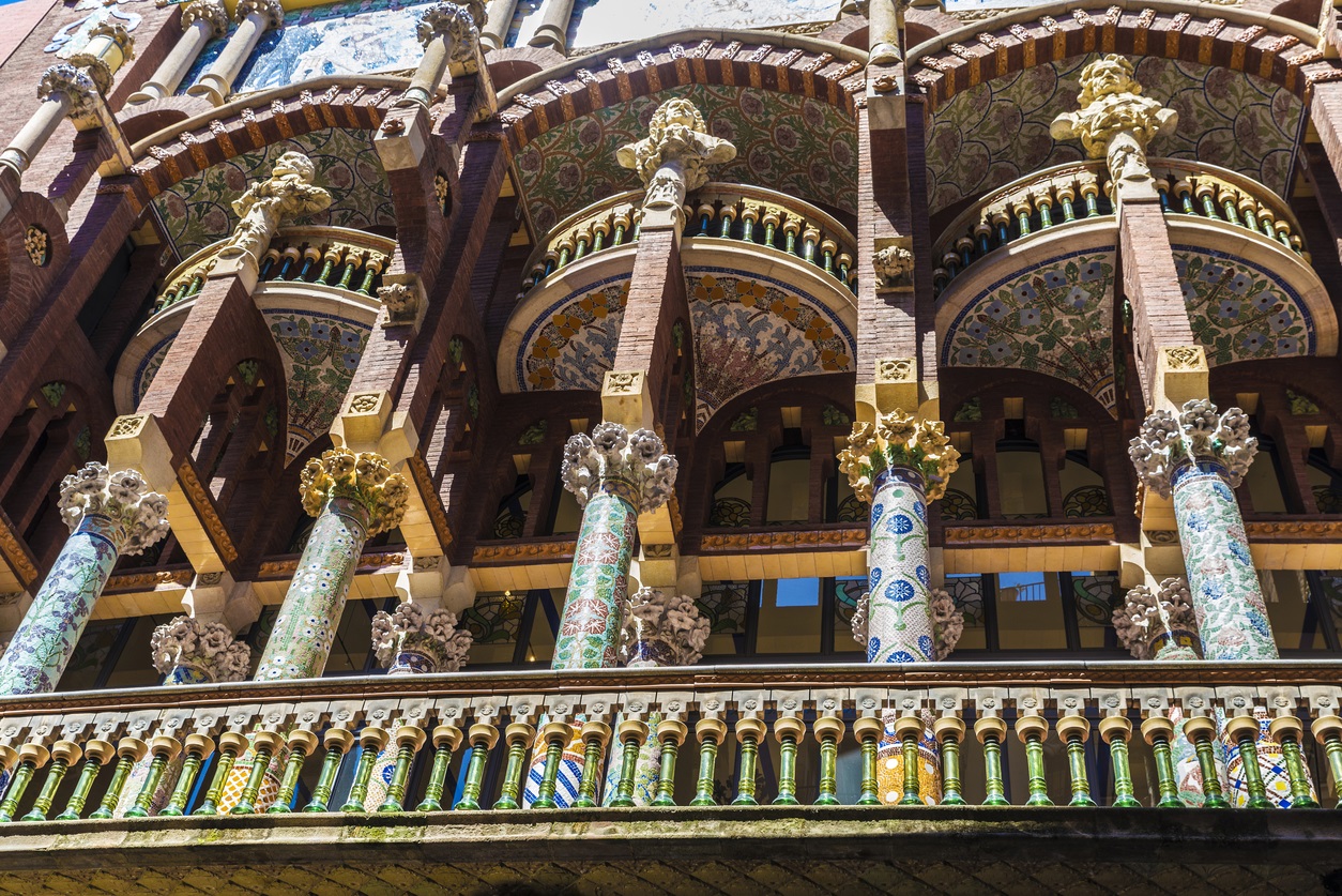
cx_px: 671
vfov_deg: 31.9
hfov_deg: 46.4
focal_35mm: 42
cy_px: 448
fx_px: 1566
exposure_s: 1/80
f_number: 9
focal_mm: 42
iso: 100
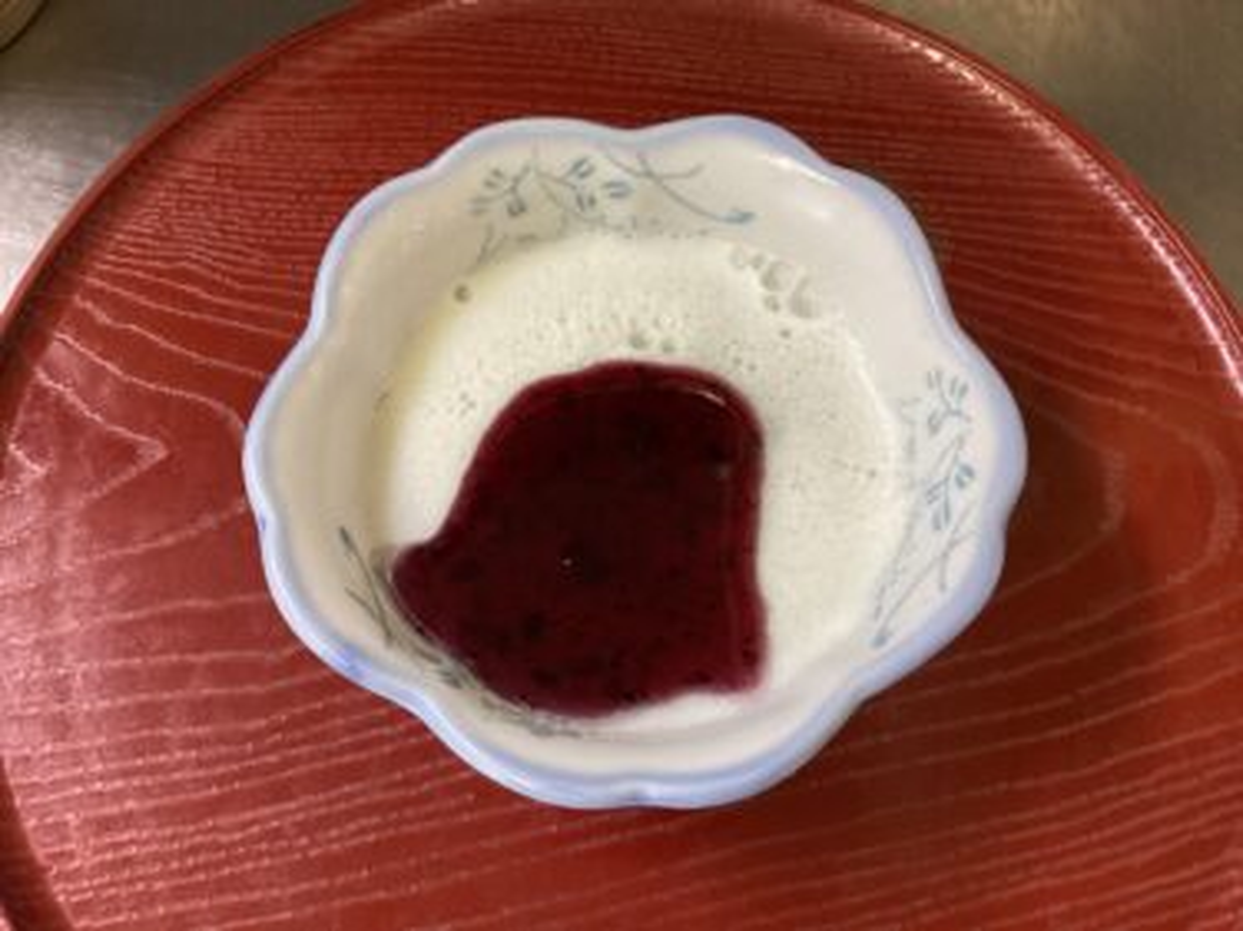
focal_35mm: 31
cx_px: 622
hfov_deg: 58.4
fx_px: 1113
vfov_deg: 45.4
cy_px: 466
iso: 250
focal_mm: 3.3
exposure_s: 1/60
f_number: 2.4
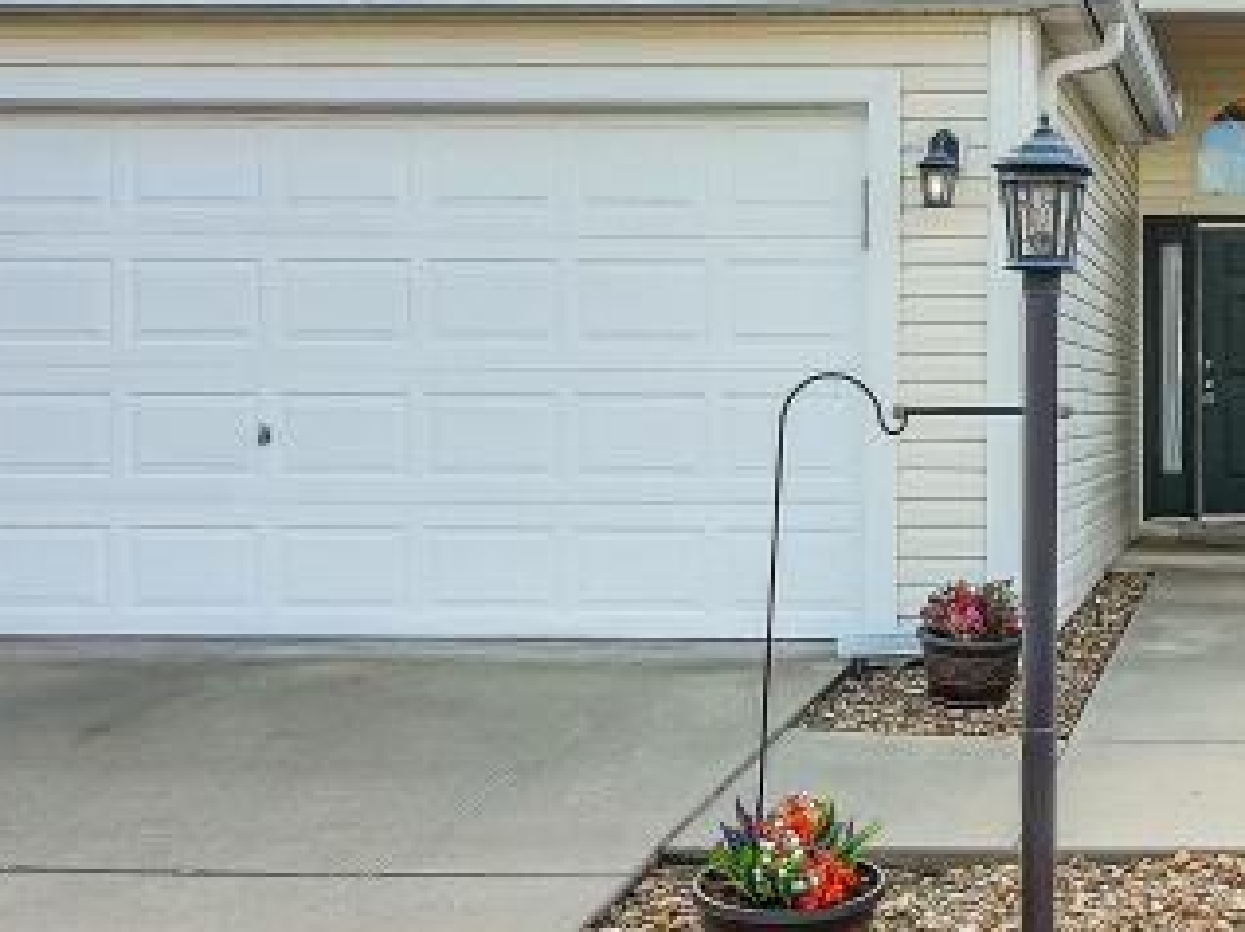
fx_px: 1761
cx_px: 1253
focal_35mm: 49
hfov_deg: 35.2
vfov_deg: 29.5
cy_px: 603
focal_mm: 10
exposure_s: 1/800
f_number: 8
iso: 500
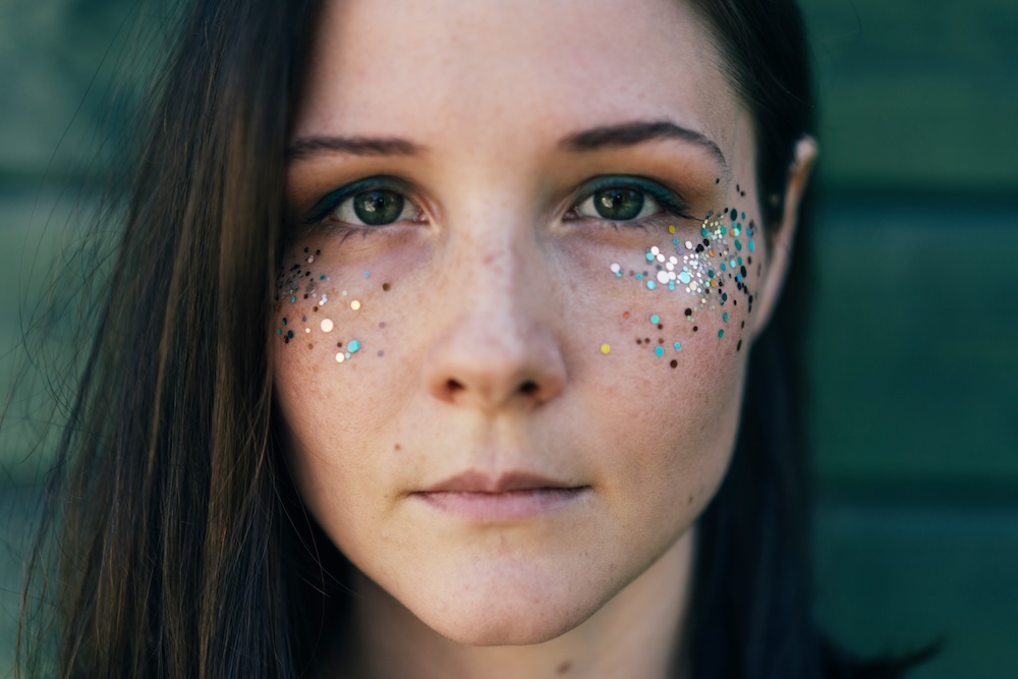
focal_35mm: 55
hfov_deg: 36.2
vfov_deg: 24.6
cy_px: 340
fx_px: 1555
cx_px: 509
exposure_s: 1/1000
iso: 100
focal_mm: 55
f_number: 2.2
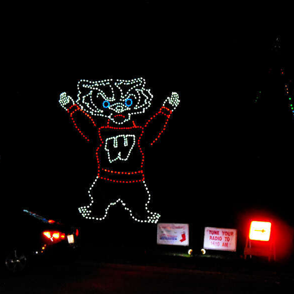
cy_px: 145
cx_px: 129
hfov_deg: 28.6
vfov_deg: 28.6
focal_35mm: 60
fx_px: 577
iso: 1600
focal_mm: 8.9
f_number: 4
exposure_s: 1/60
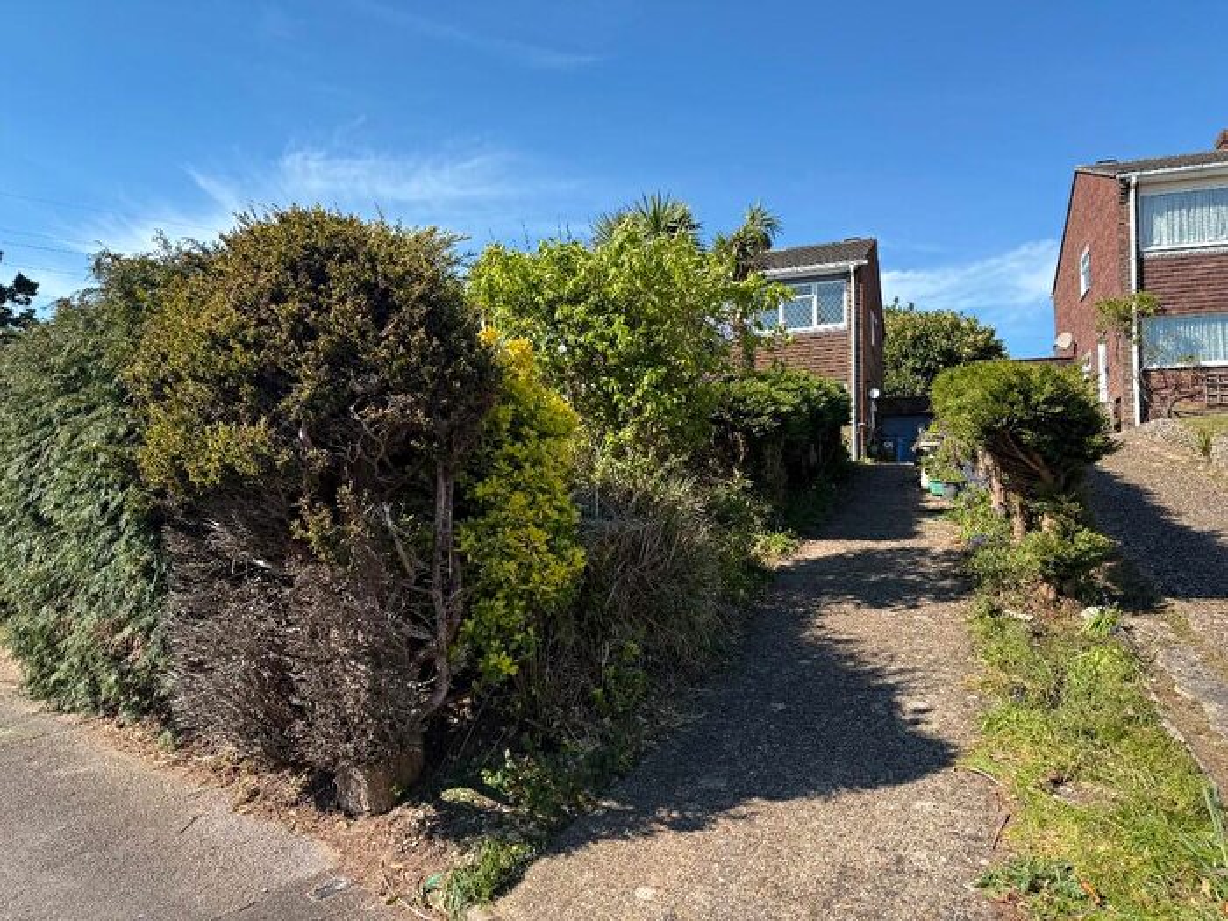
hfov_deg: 71.6
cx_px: 614
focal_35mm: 24
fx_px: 851
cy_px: 460
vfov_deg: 56.8
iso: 80
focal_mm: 6.76
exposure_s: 1/2232
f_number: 1.78
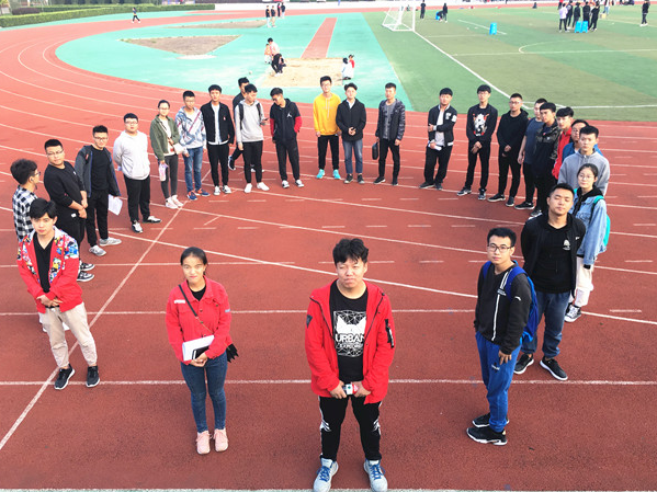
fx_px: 588
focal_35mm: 31
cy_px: 243
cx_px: 335
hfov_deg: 58.4
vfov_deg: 45.4
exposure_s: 1/101
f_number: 2.2
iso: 25
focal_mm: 4.15
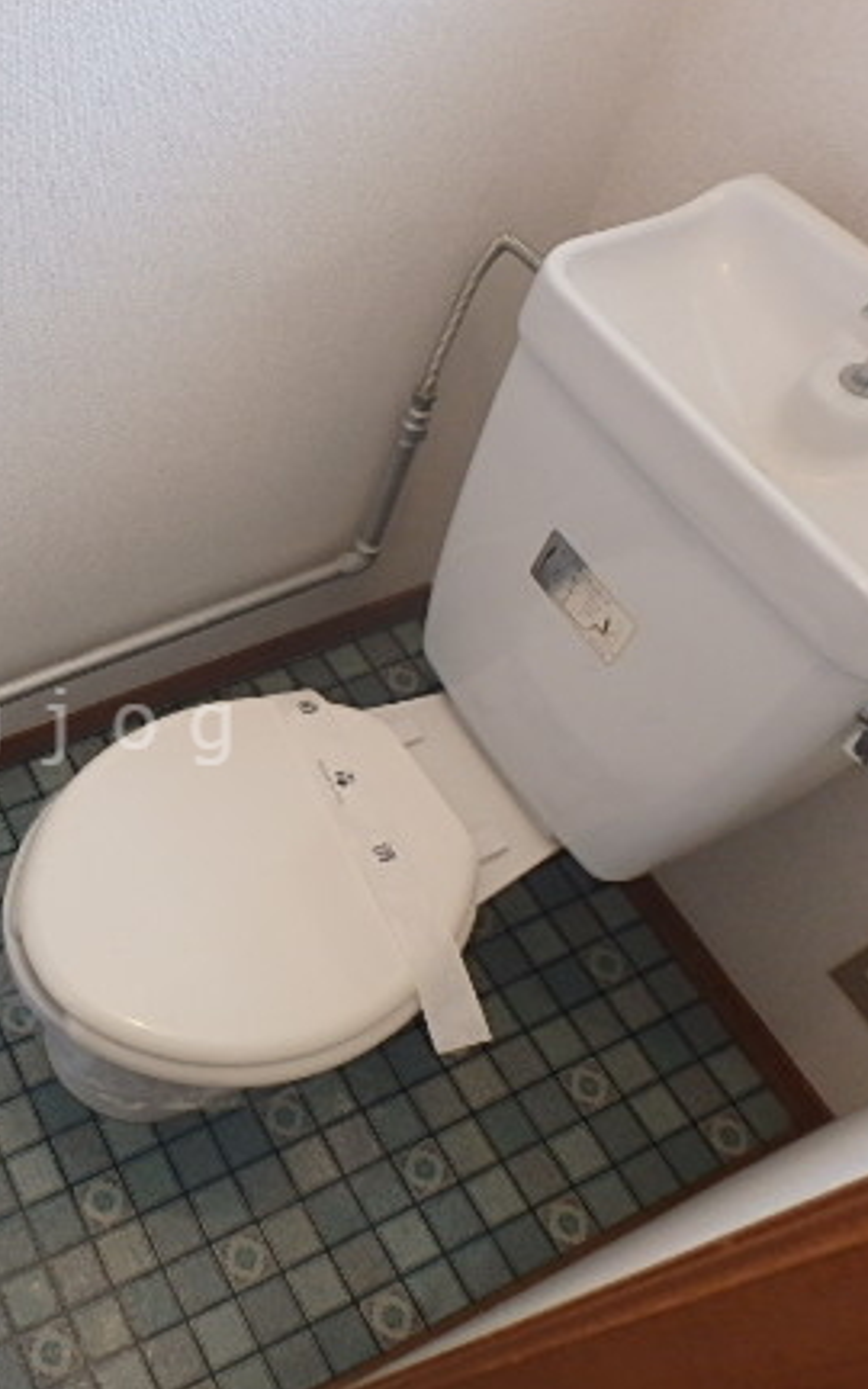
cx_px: 29
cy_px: 727
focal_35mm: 33
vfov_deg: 58.1
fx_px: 1249
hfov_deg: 35.2
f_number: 3.5
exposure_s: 1/50
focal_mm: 3.7
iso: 200
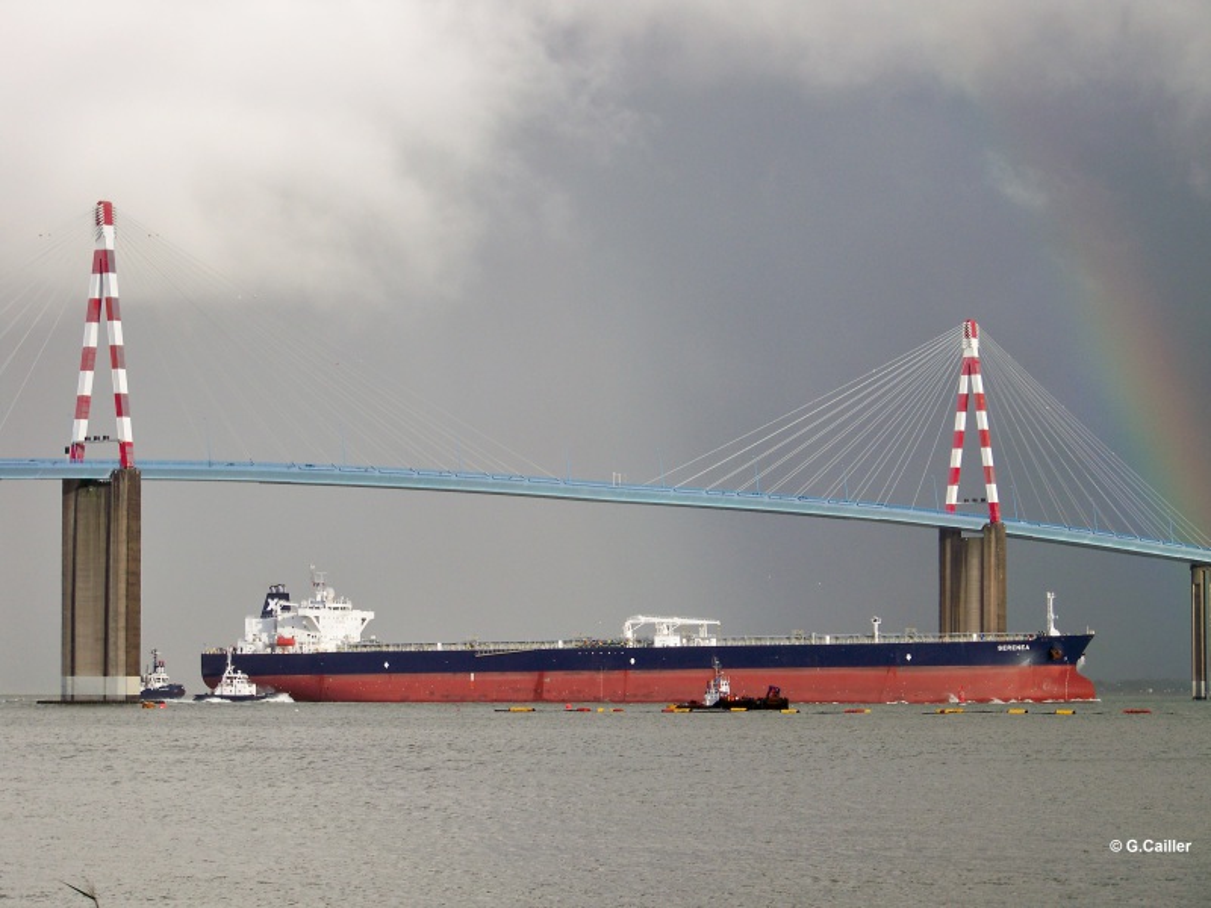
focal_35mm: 109
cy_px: 454
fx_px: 3813
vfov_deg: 13.6
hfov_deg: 18.0
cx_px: 606
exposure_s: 1/1000
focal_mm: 19.3
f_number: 3.2
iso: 64
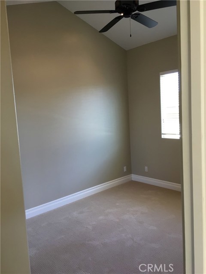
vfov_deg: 61.7
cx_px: 103
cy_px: 137
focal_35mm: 29
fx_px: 230
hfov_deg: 48.2
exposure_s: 1/30
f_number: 2.2
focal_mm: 4.15
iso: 50
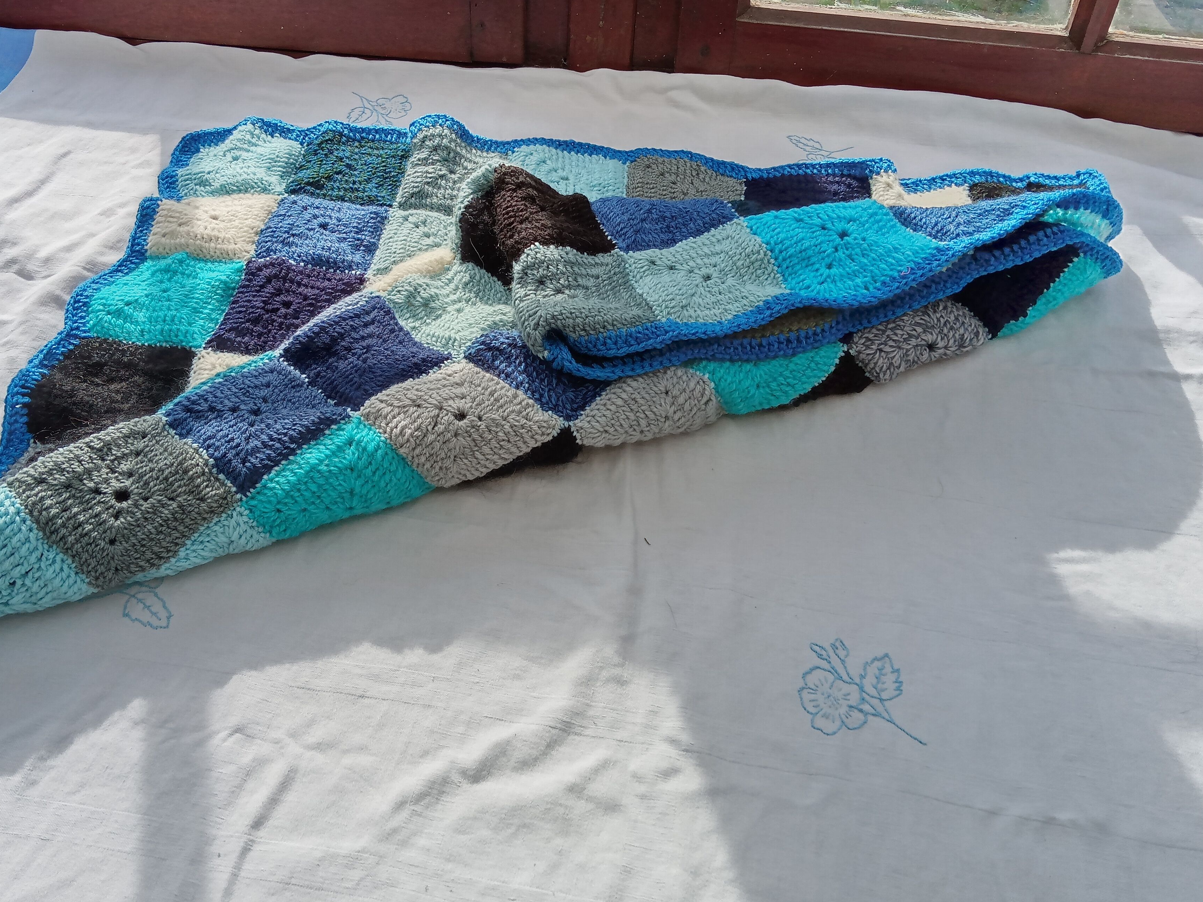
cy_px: 378
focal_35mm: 34
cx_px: 521
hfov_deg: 53.8
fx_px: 1182
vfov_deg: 41.7
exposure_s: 1/2849
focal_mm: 3.57
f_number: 1.8
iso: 118
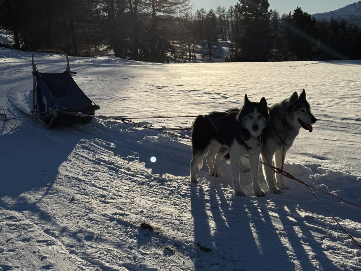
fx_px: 250
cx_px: 180
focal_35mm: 24
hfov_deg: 71.6
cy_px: 136
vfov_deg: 56.8
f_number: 1.78
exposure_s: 1/20000
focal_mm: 6.76
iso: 64
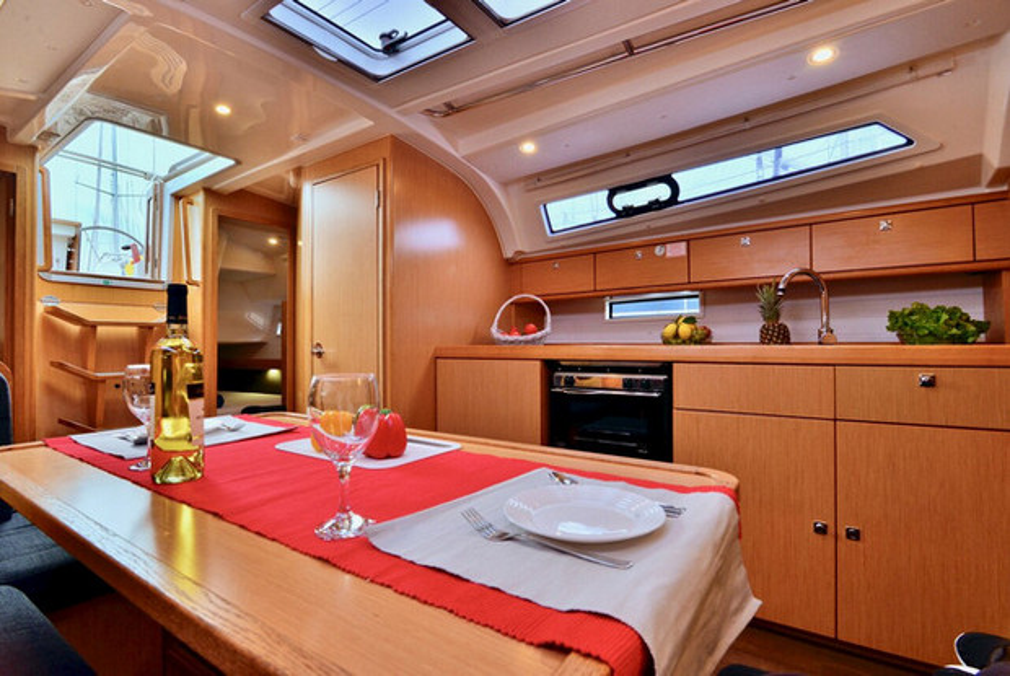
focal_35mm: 17
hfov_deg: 93.2
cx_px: 505
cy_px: 338
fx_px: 477
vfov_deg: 70.6
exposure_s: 1/40
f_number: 7.1
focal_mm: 17
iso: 900
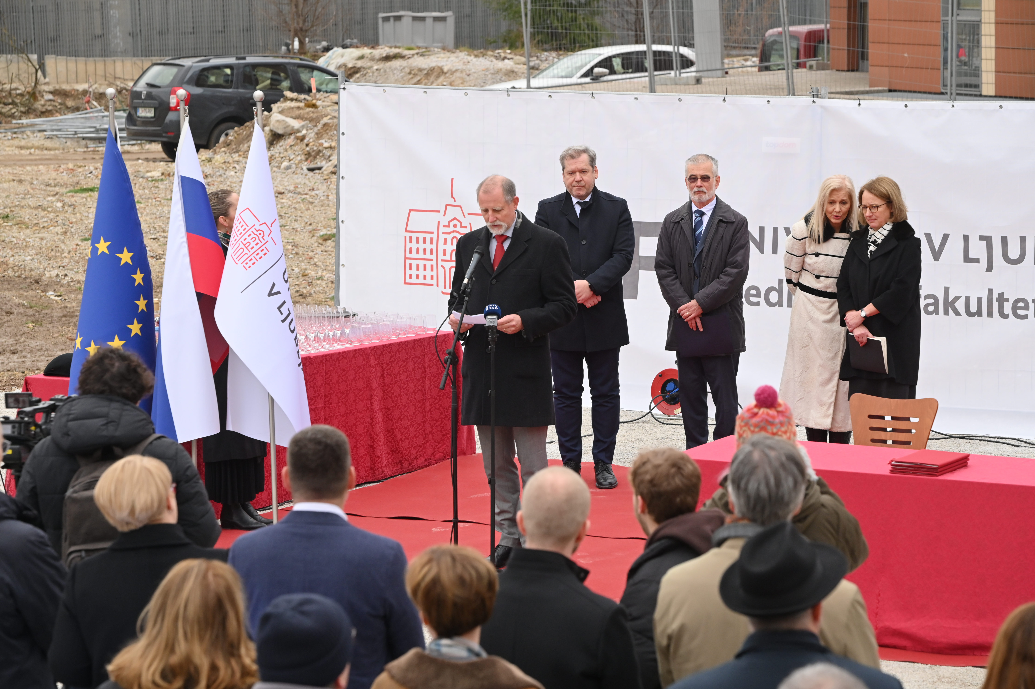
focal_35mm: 135
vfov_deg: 10.1
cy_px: 344
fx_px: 3879
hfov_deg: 15.2
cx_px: 518
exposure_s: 1/320
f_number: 7.1
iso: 1000
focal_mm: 135
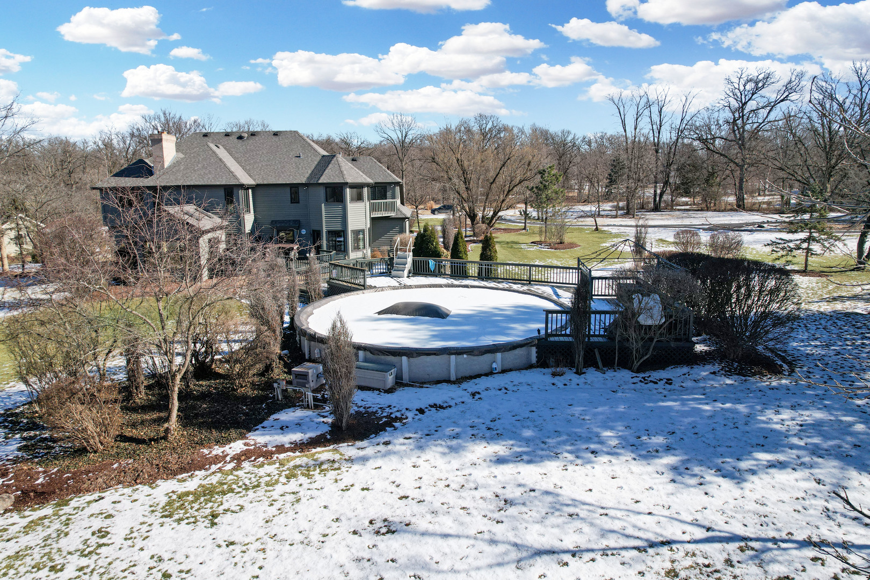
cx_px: 435
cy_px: 290
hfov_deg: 78.6
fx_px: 532
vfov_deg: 57.2
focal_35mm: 22
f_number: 2.8
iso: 150
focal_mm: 8.38
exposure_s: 1/725
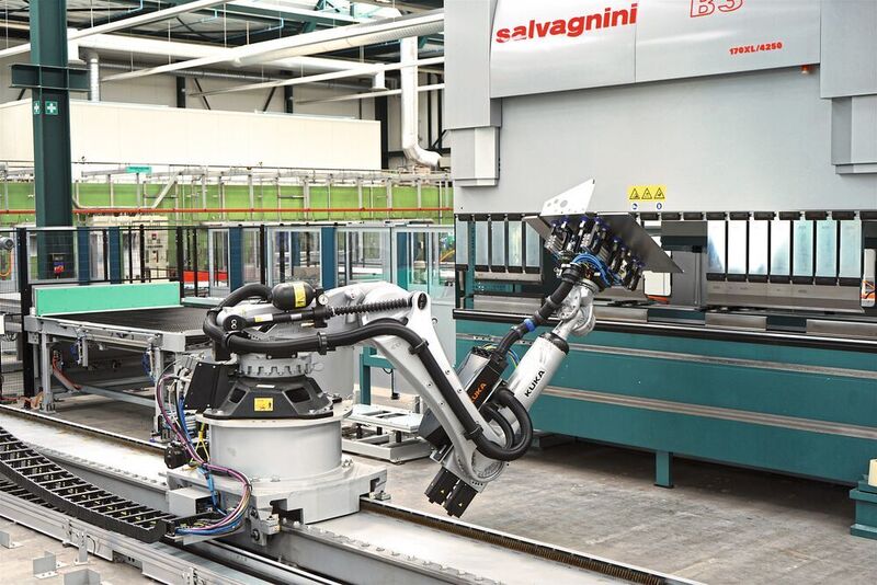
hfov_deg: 42.7
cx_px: 438
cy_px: 292
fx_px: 1121
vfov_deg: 29.3
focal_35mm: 46
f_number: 4.5
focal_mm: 46
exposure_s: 1/60
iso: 160
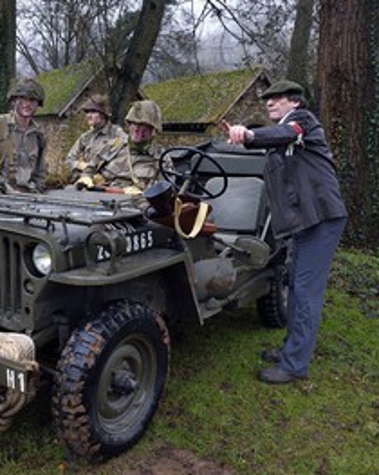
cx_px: 56
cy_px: 231
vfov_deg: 46.9
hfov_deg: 36.4
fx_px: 547
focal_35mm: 39
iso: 1600
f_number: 8
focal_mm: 26
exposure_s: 1/100
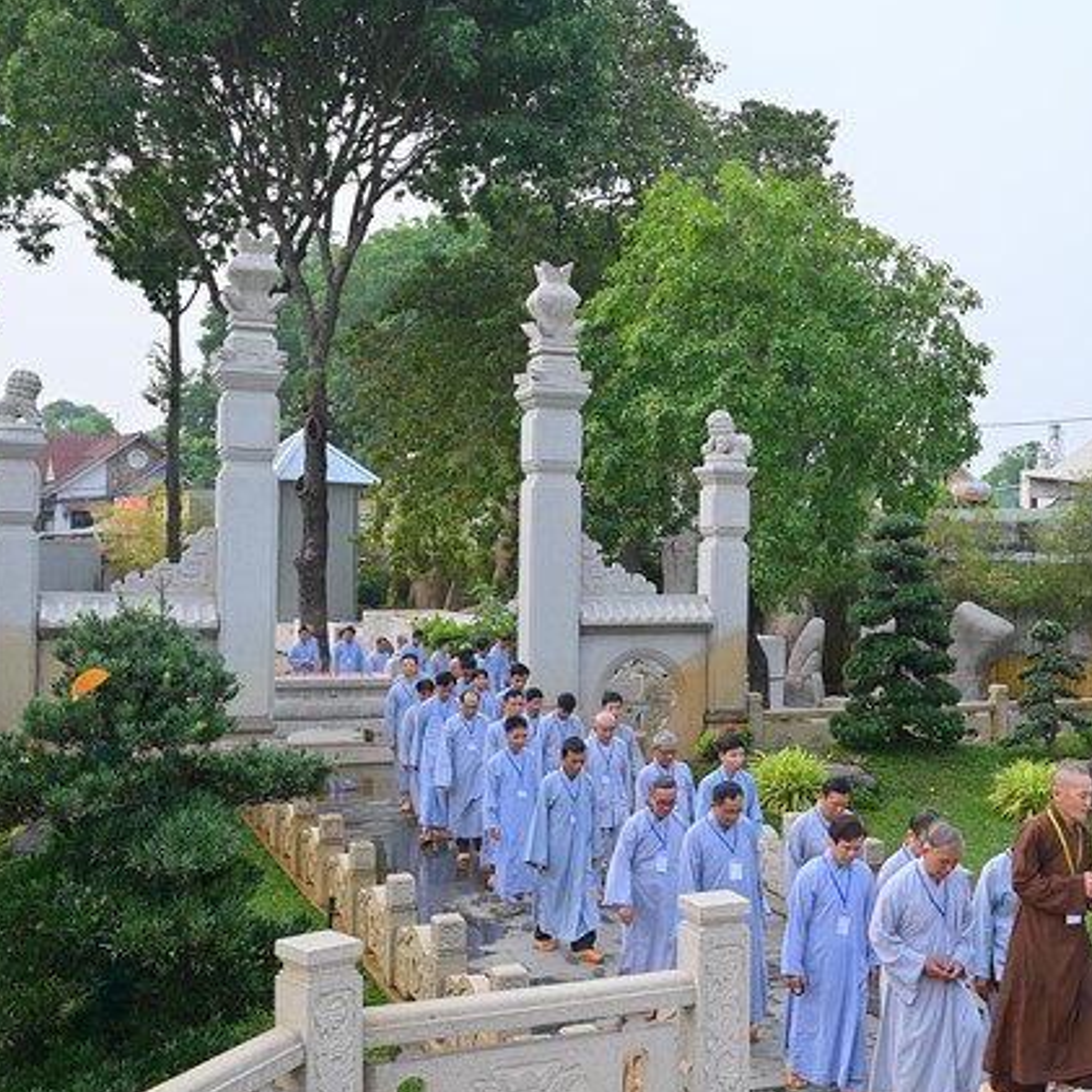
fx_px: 1499
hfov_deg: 39.2
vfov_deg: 40.0
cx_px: 786
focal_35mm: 42
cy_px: 546
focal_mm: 32
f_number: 6.3
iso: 125
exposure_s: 1/200
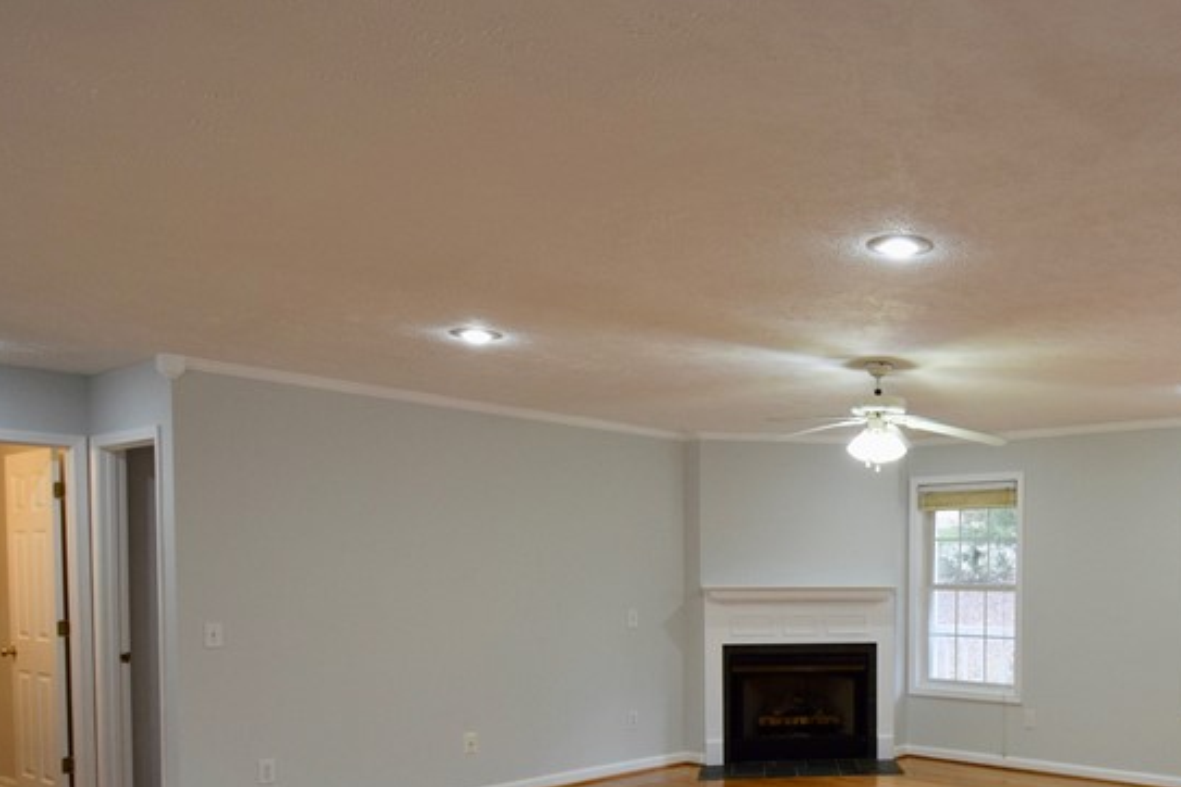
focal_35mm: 30
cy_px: 607
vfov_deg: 42.1
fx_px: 984
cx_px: 931
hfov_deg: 57.7
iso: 400
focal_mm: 10
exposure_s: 1/80
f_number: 4.5
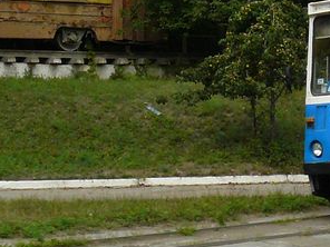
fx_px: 1134
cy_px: -59
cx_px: 311
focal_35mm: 119
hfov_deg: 16.3
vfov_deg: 12.1
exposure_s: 1/320
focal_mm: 6
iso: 200
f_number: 6.3
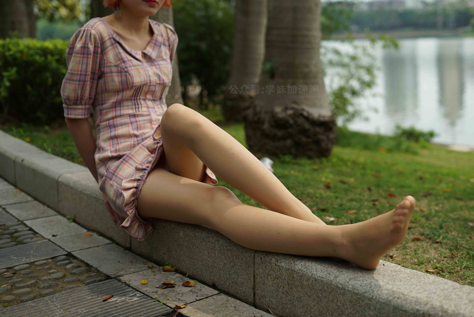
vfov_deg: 27.0
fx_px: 659
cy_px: 158
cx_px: 237
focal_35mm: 50
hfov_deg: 39.6
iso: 100
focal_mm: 50
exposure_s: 1/800
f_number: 3.2
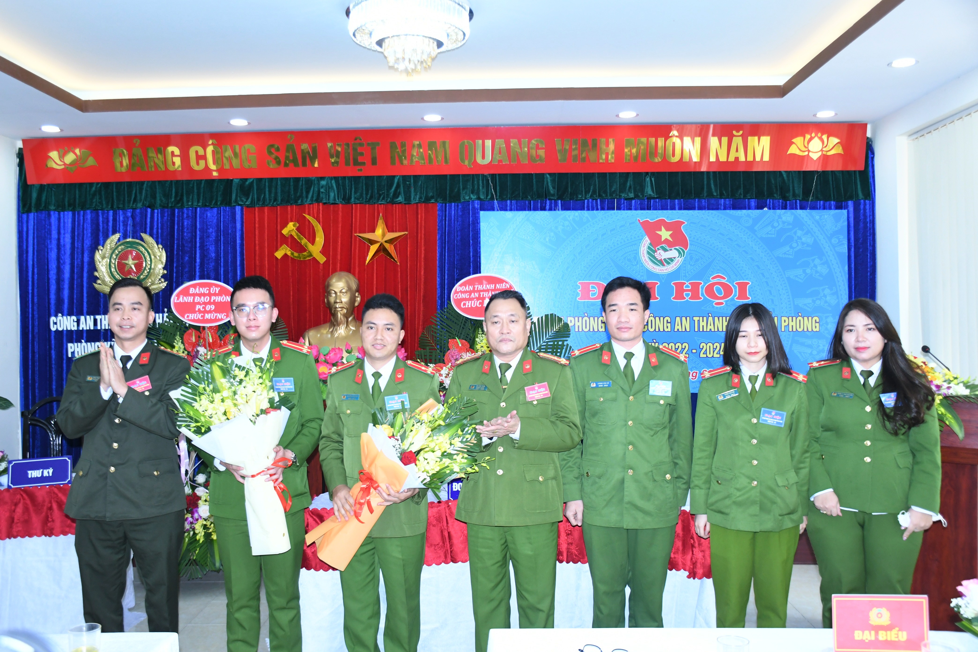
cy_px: 326
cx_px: 489
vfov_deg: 38.4
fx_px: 937
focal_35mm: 34
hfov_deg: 55.1
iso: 1250
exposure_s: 1/200
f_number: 4.5
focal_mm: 23
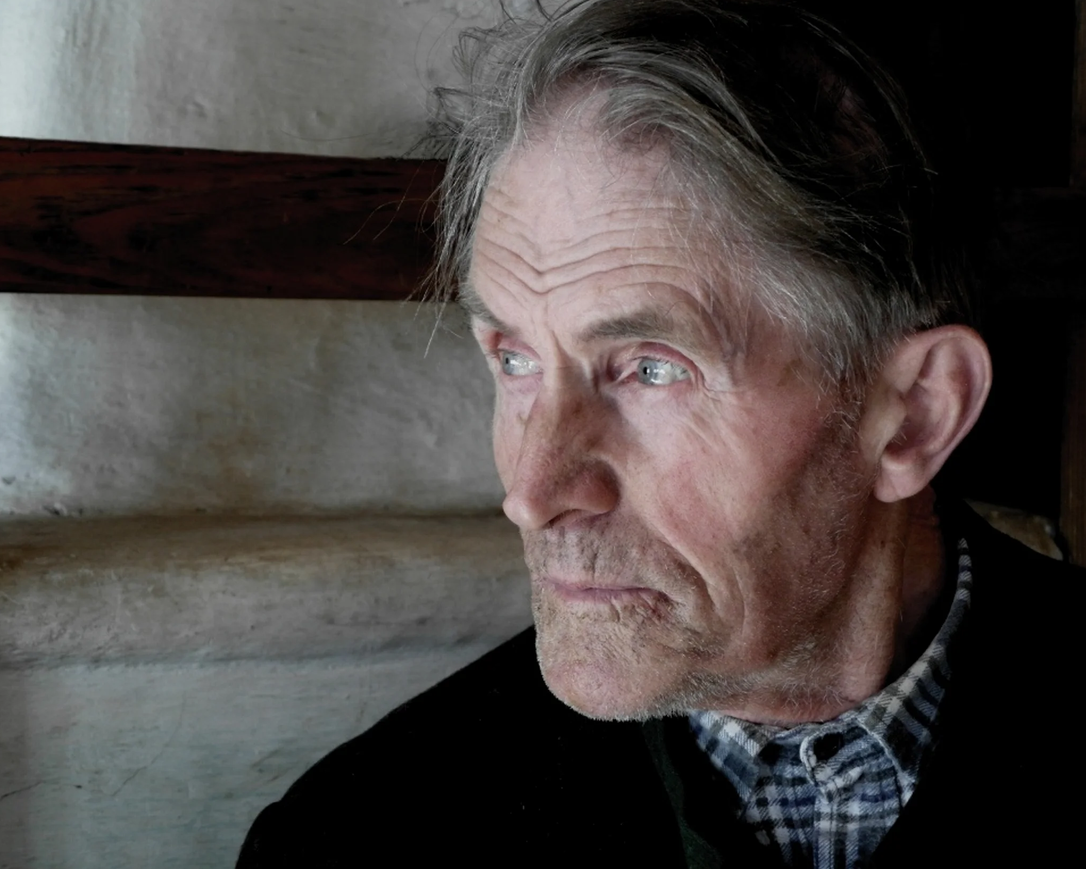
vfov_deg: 22.2
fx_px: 2218
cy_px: 434
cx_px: 554
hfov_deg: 27.5
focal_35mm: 69
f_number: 2.3
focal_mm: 14.1
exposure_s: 1/30
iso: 240
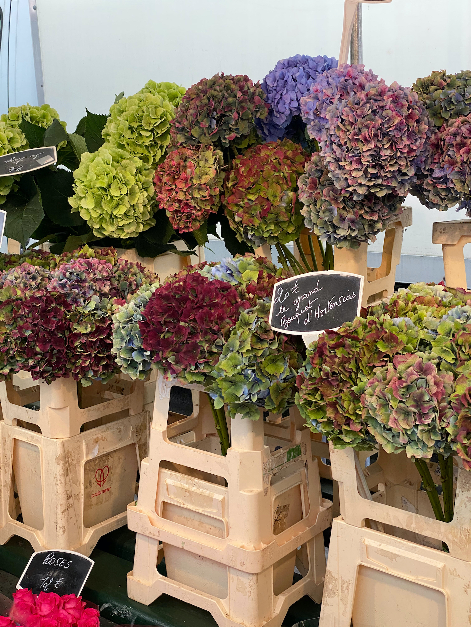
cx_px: 236
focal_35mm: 52
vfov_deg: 36.8
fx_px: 943
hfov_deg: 28.0
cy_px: 314
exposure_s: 1/100
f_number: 2
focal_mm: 6
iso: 80
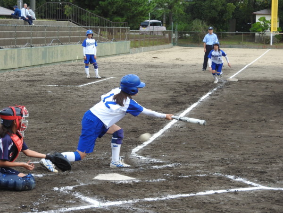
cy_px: 106
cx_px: 142
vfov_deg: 14.1
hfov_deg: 18.7
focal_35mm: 105
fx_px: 858
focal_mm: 18.8
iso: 100
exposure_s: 1/200
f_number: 4.8
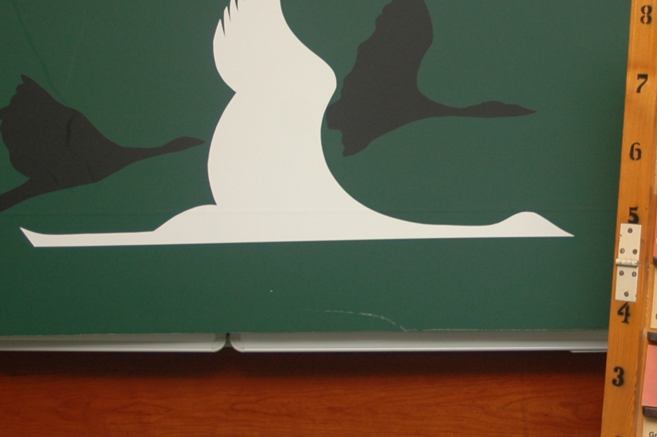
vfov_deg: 13.7
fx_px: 1811
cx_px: 511
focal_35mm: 99
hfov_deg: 20.4
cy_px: 175
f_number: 4
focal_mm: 25
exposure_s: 1/60
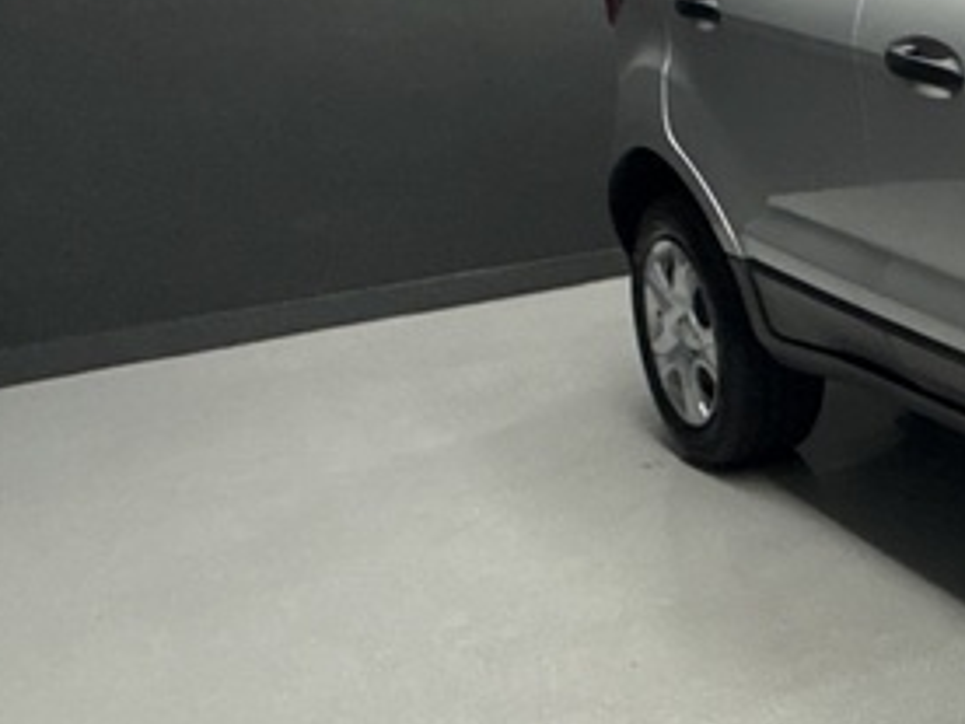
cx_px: 1598
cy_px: 168
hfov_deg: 24.2
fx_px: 1450
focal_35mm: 52
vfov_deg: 27.6
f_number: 2.2
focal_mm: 2.22
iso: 200
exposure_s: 1/100
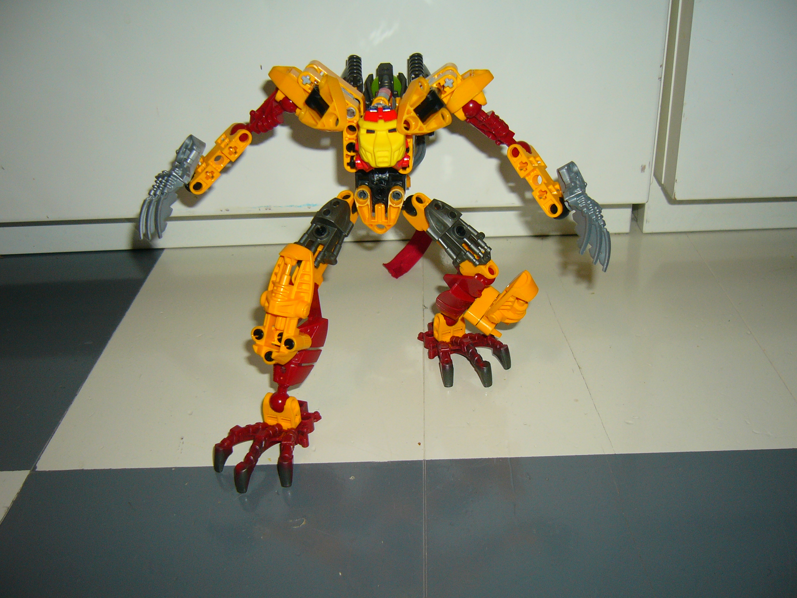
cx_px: 398
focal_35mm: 35
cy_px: 299
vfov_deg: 40.7
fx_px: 806
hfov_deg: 52.6
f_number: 2.8
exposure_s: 1/60
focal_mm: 5.8
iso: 100
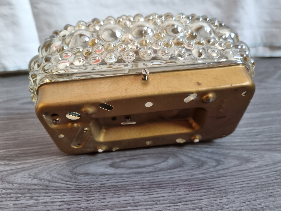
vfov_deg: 53.1
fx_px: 211
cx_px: 140
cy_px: 106
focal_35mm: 26
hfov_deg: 67.3
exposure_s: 1/50
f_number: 1.8
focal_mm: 5.4
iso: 250
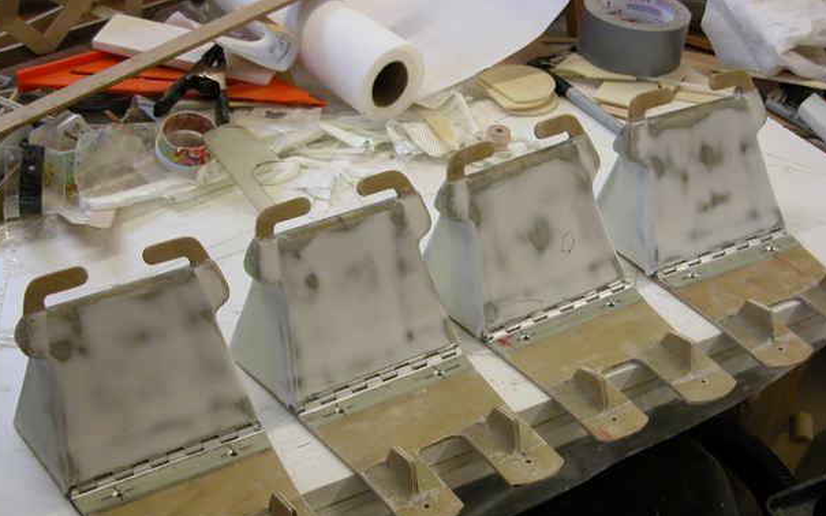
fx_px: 1463
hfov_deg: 31.5
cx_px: 418
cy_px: 326
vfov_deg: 20.0
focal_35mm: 65
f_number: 3.1
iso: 200
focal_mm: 14.7
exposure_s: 1/68.6
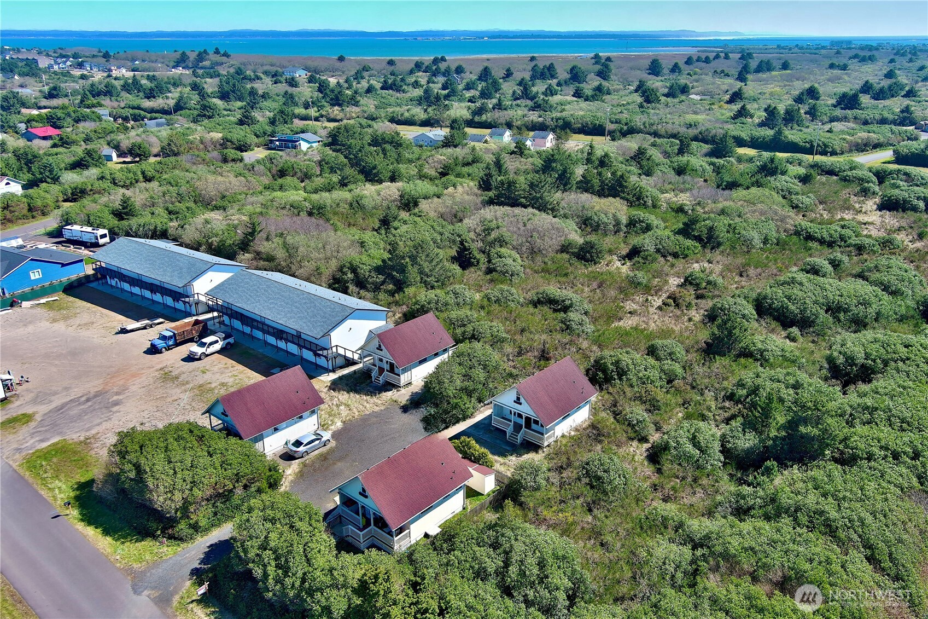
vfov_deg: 45.0
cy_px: 310
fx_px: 747
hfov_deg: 63.7
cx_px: 464
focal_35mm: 29
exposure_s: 1/720
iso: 100
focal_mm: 10.57
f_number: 2.8
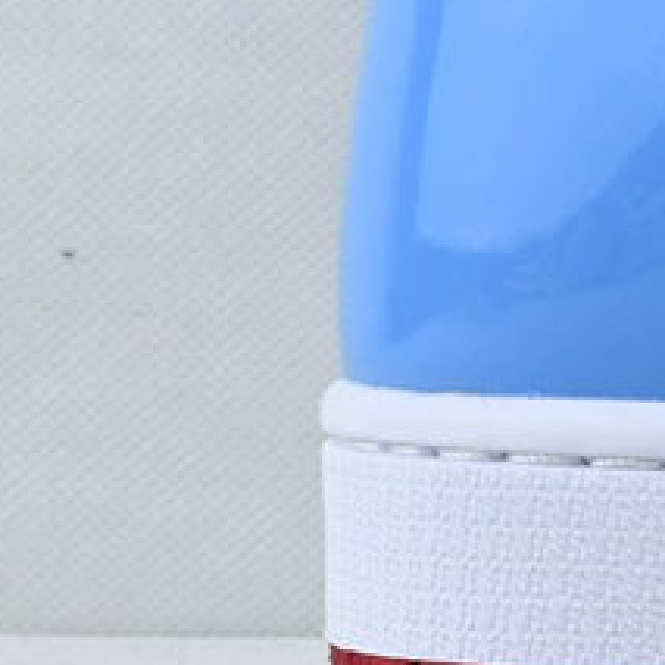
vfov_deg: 7.7
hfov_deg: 7.1
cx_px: 1751
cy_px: 28
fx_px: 4916
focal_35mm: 226
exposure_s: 1/160
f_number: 10
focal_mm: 31.5
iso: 1000
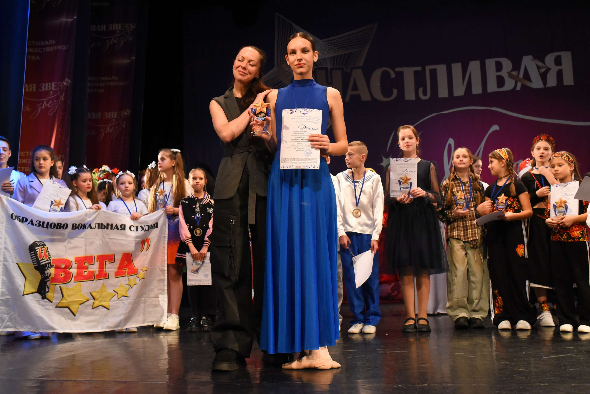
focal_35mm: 35
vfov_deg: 37.9
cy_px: 197
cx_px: 295
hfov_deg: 54.4
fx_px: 574
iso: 5000
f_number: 6.3
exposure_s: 1/250
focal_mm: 35
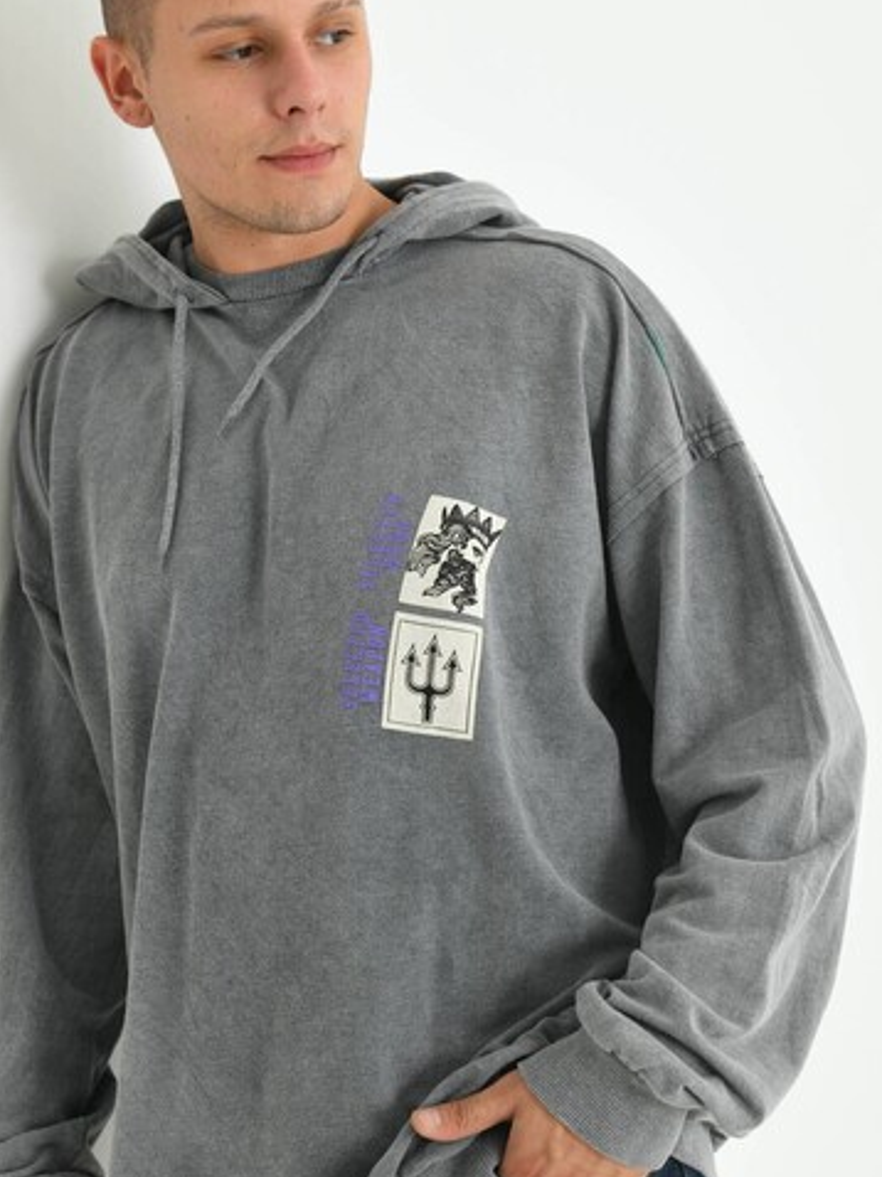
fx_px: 2822
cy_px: 657
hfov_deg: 17.8
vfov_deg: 23.6
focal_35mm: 83
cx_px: 374
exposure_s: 1/125
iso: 160
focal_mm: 55
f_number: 5.6
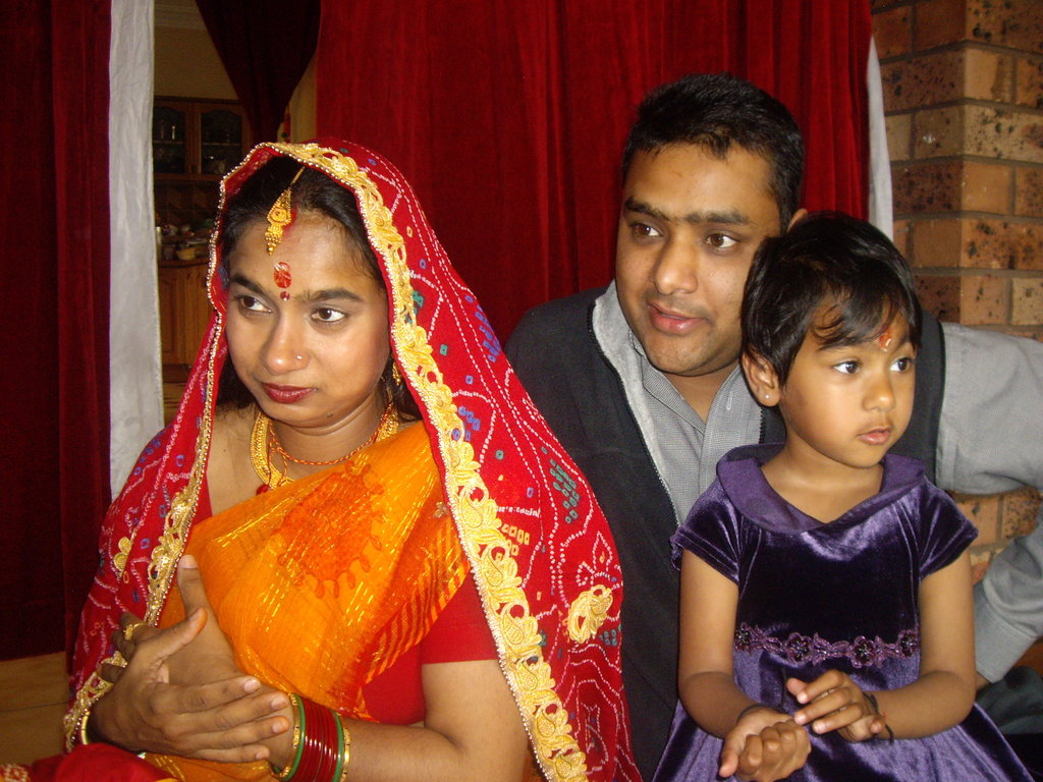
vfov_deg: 37.7
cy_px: 391
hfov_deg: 49.0
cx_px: 522
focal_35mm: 38
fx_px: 1145
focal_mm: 6.2
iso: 200
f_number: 2.7
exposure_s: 1/40
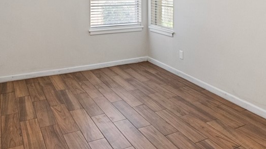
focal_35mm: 35
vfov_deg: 30.1
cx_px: 129
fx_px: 247
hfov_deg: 56.6
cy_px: -16
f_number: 4
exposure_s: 1/160
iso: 800
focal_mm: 16
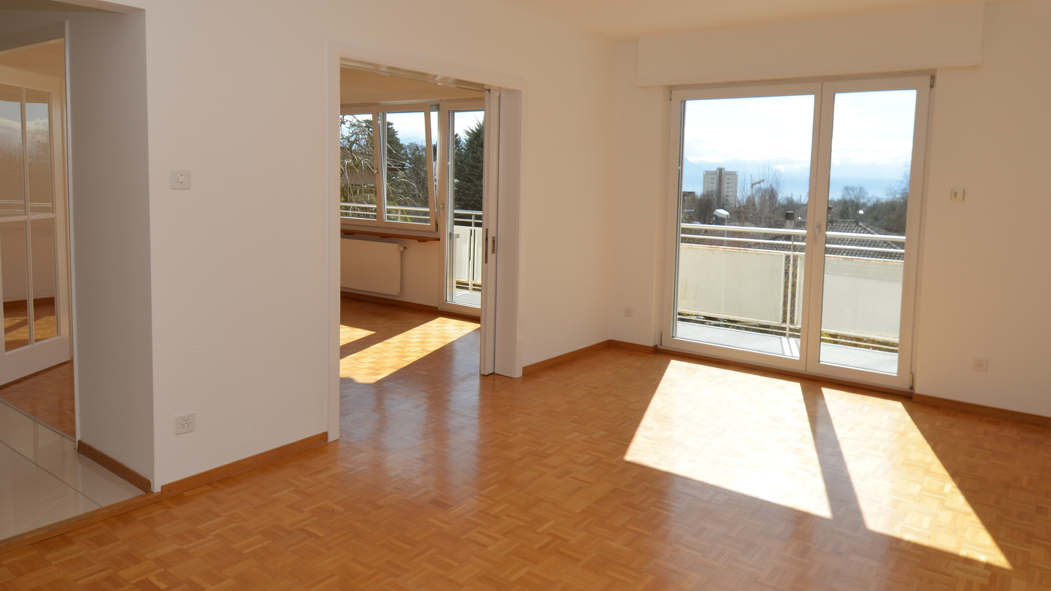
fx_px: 669
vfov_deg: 47.5
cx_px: 486
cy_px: 249
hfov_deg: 76.2
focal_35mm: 24
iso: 100
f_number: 6.3
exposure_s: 1/160
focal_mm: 12
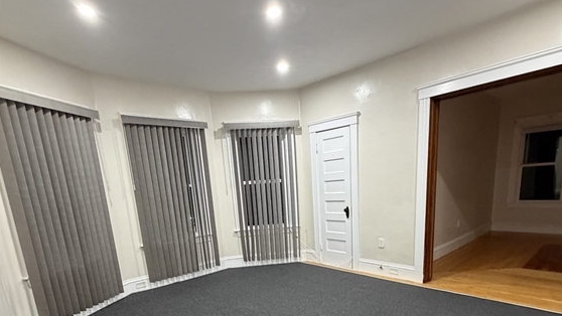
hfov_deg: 83.8
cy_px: 259
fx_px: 313
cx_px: 284
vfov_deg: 50.0
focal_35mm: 21
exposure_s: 1/60
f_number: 2.2
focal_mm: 2.22
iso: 640
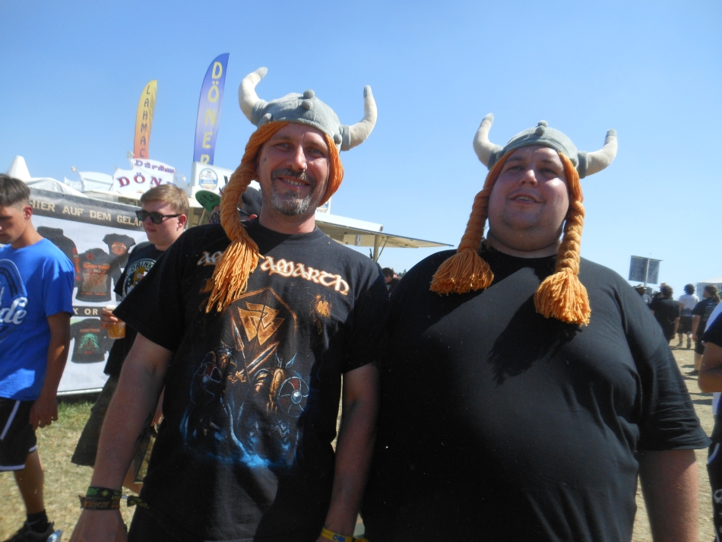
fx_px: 522
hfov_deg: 69.4
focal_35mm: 25
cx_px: 361
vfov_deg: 54.9
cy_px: 271
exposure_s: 1/800
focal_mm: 4.5
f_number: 3.2
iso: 80
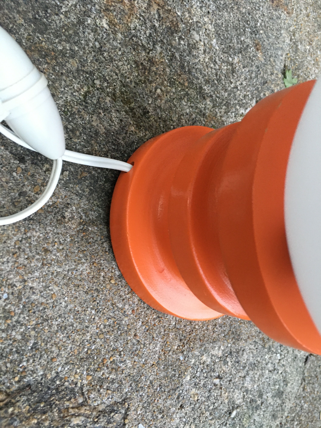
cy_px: 214
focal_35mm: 29
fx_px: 359
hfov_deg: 48.2
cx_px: 160
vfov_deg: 61.7
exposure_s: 1/33
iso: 200
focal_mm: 4.15
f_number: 2.2
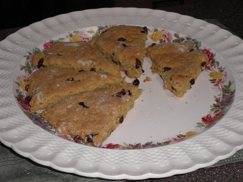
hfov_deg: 30.7
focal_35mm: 63
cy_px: 91
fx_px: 442
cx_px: 122
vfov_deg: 23.3
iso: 160
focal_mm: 11.3
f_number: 5.4
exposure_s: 1/80
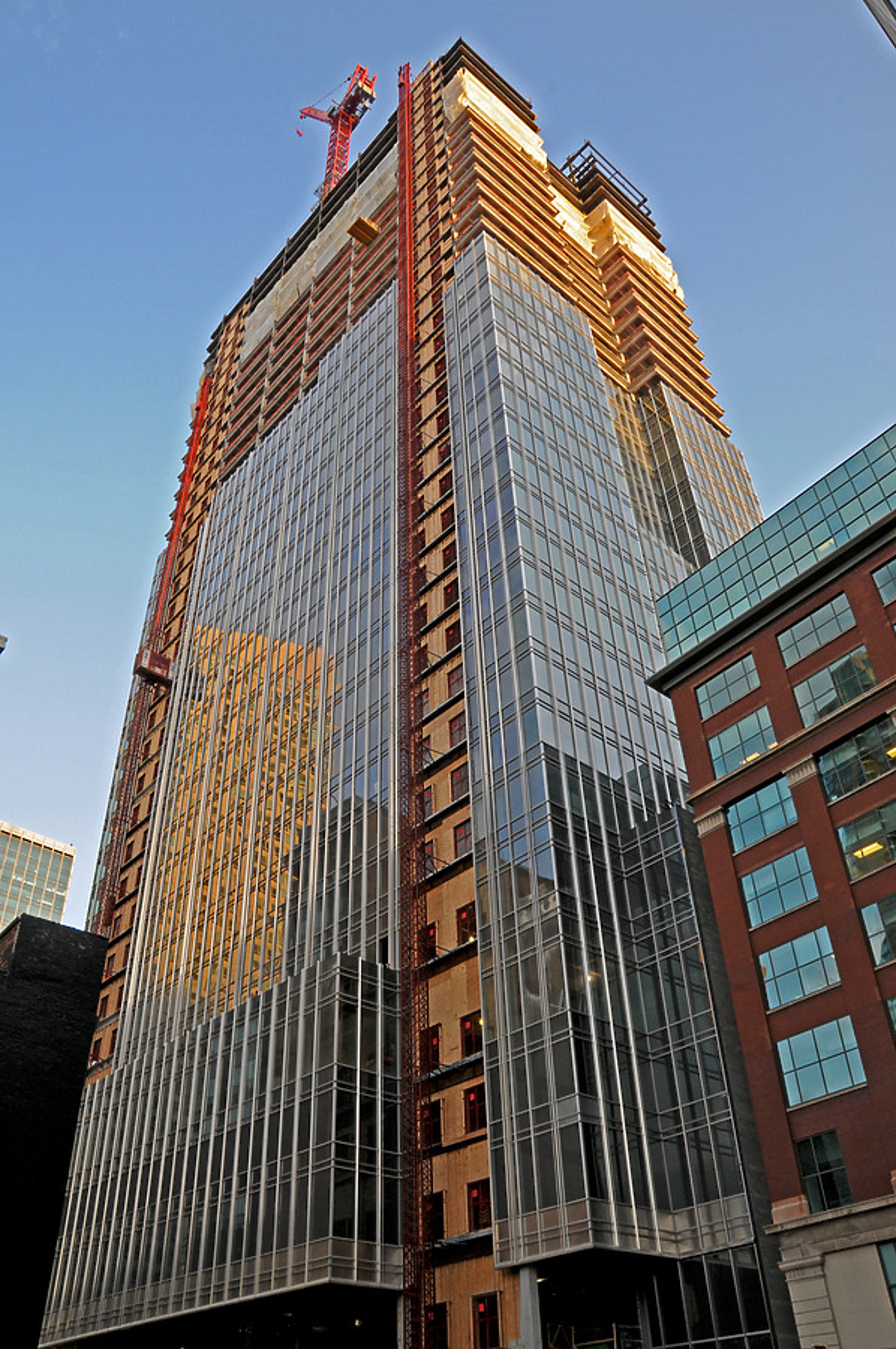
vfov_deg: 67.4
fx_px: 1010
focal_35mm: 27
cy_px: 674
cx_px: 448
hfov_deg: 47.8
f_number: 14
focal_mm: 18
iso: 400
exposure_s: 1/30
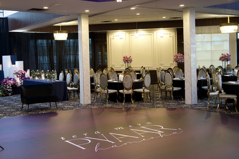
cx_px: 120
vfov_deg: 37.9
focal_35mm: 35
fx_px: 232
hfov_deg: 54.4
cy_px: 80
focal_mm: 35
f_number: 4
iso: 3200
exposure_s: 1/160
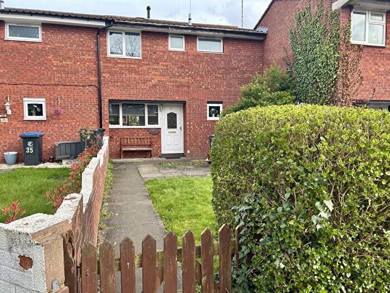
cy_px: 146
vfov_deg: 53.1
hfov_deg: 67.3
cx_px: 195
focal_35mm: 26
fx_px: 293
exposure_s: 1/763
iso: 50
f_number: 1.5
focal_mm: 5.7
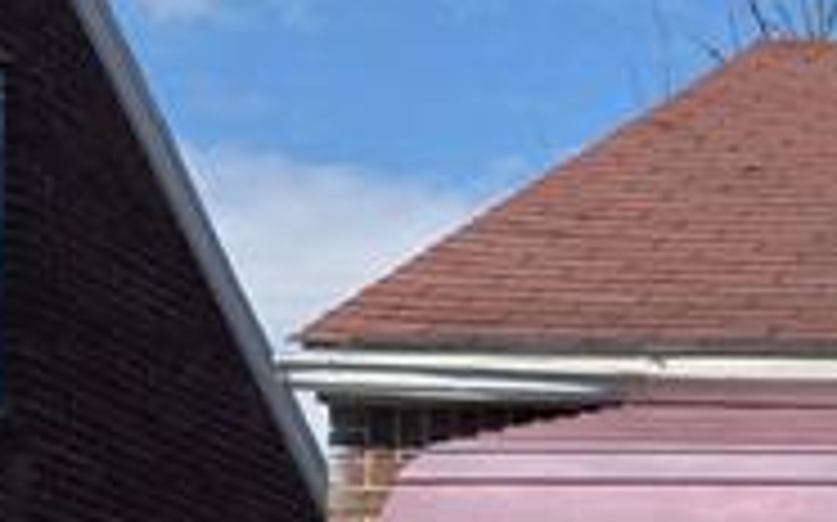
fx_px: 3055
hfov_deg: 13.7
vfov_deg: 9.3
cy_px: 932
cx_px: 1588
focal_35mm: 134
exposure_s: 1/5958
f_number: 1.7
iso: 80
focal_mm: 6.25
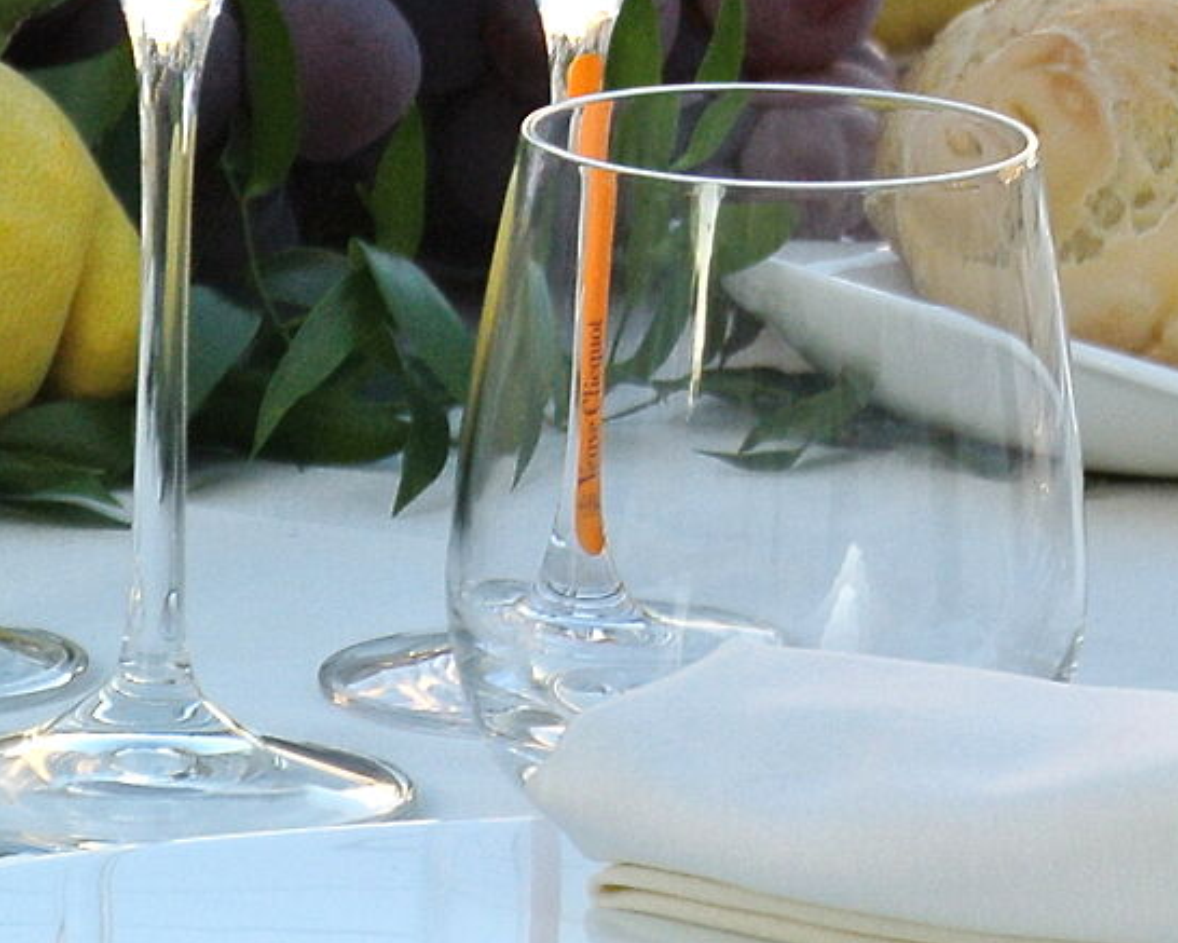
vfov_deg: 2.0
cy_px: -517
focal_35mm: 768
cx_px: 1929
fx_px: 26781
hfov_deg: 2.5
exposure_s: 1/250
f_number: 4.8
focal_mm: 69
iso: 160
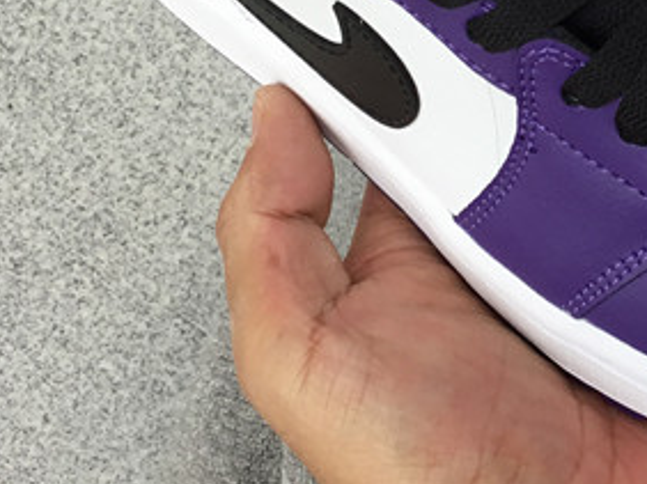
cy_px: -8
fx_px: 1849
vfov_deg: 14.7
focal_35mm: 99
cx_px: 624
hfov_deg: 19.4
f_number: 2.4
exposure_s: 1/183
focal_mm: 3.3
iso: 25
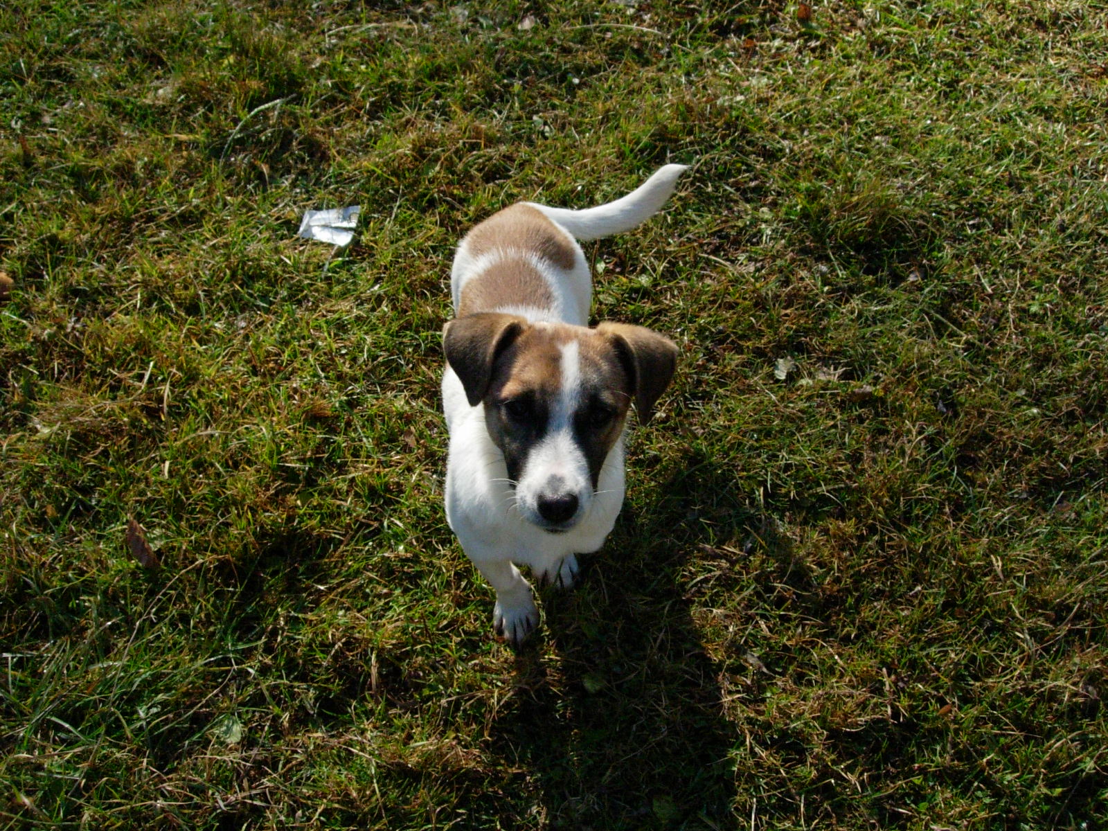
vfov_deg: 37.7
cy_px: 416
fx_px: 1216
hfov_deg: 49.0
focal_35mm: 38
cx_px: 554
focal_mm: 7.8
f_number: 4.8
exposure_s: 1/1673
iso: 400
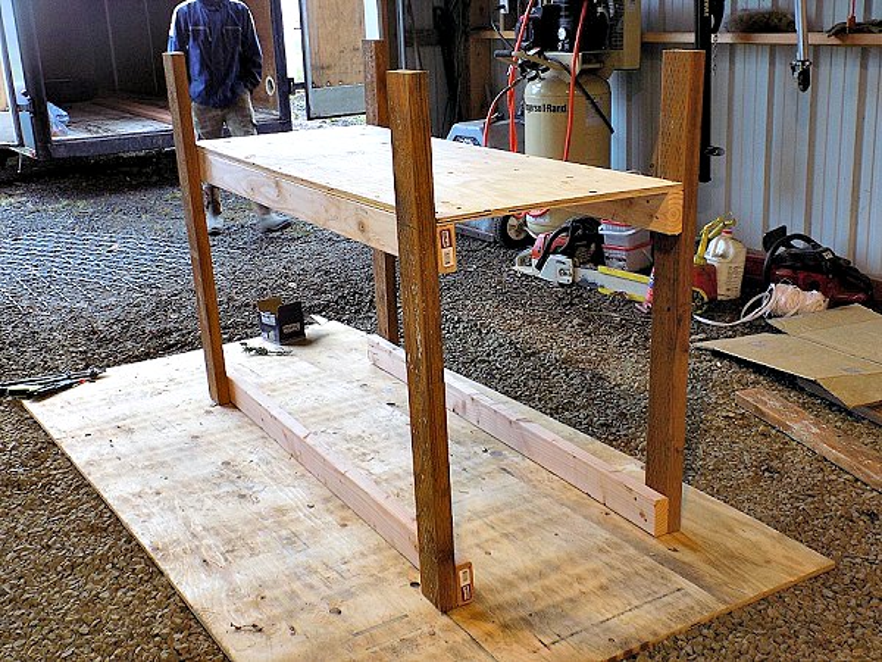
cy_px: 331
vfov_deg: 35.1
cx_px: 441
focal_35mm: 41
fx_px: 1045
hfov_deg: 45.8
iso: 125
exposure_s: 1/30
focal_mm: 7.3
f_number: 3.6
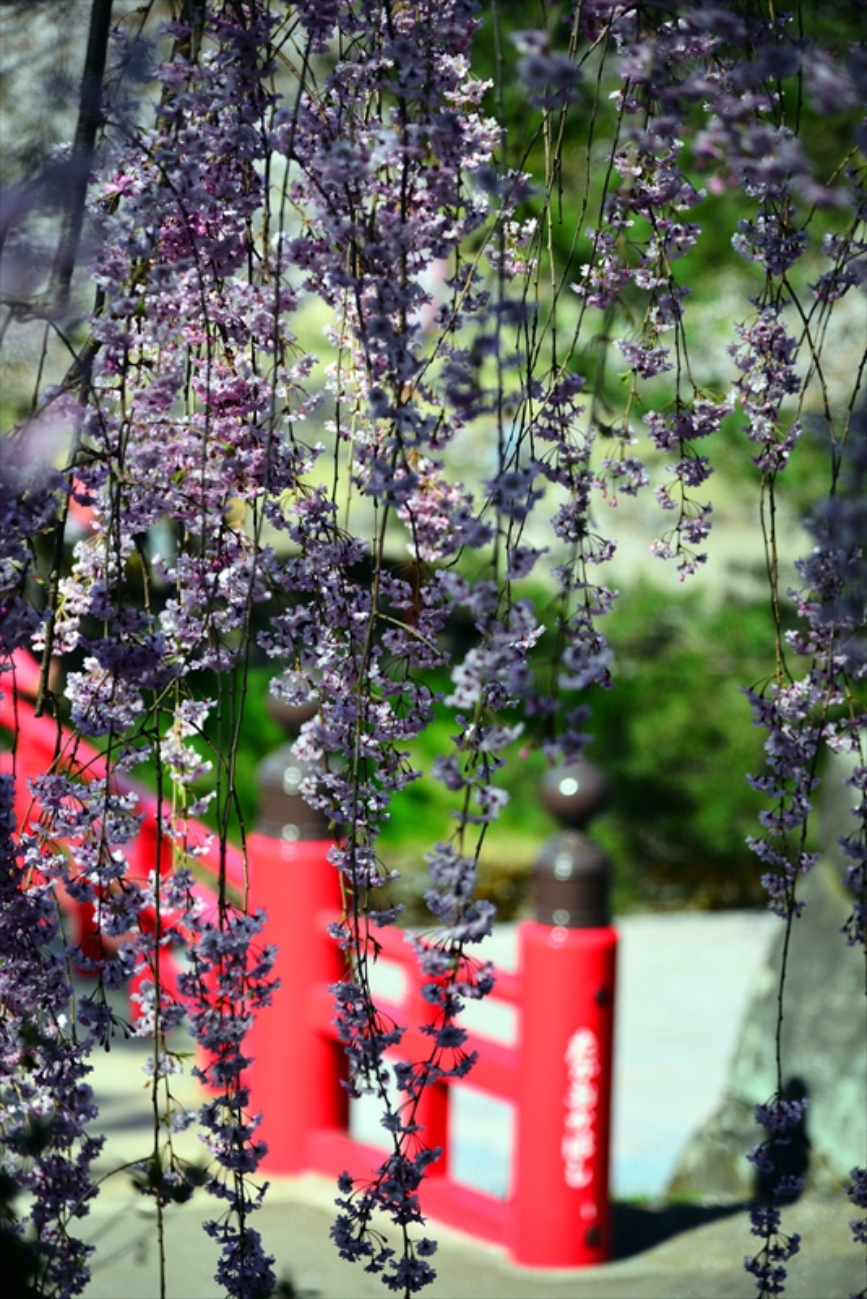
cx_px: 434
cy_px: 650
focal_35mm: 120
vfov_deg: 17.1
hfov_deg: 11.4
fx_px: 4331
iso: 400
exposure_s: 1/2500
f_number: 4
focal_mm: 120
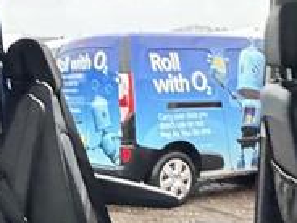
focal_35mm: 68
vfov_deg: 20.3
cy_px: 267
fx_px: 583
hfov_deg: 28.6
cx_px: 144
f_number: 2.2
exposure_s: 1/30
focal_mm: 2.22
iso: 1000
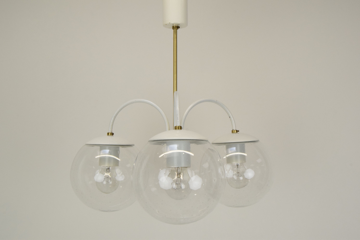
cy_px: 120
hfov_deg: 41.1
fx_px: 480
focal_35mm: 48
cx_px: 180
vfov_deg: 28.1
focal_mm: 32
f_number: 18
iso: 1600
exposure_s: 1/100
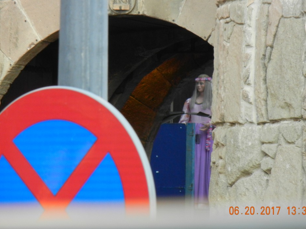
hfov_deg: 6.0
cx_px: 164
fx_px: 2908
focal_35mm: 329
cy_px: 111
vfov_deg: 4.5
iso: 640
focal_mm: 54
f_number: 5.6
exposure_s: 1/87.6
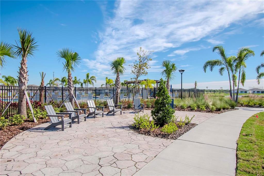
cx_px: 132
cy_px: 88
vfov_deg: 63.2
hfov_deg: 85.4
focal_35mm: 20
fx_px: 143
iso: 800
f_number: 6.3
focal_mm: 13
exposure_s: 1/4000
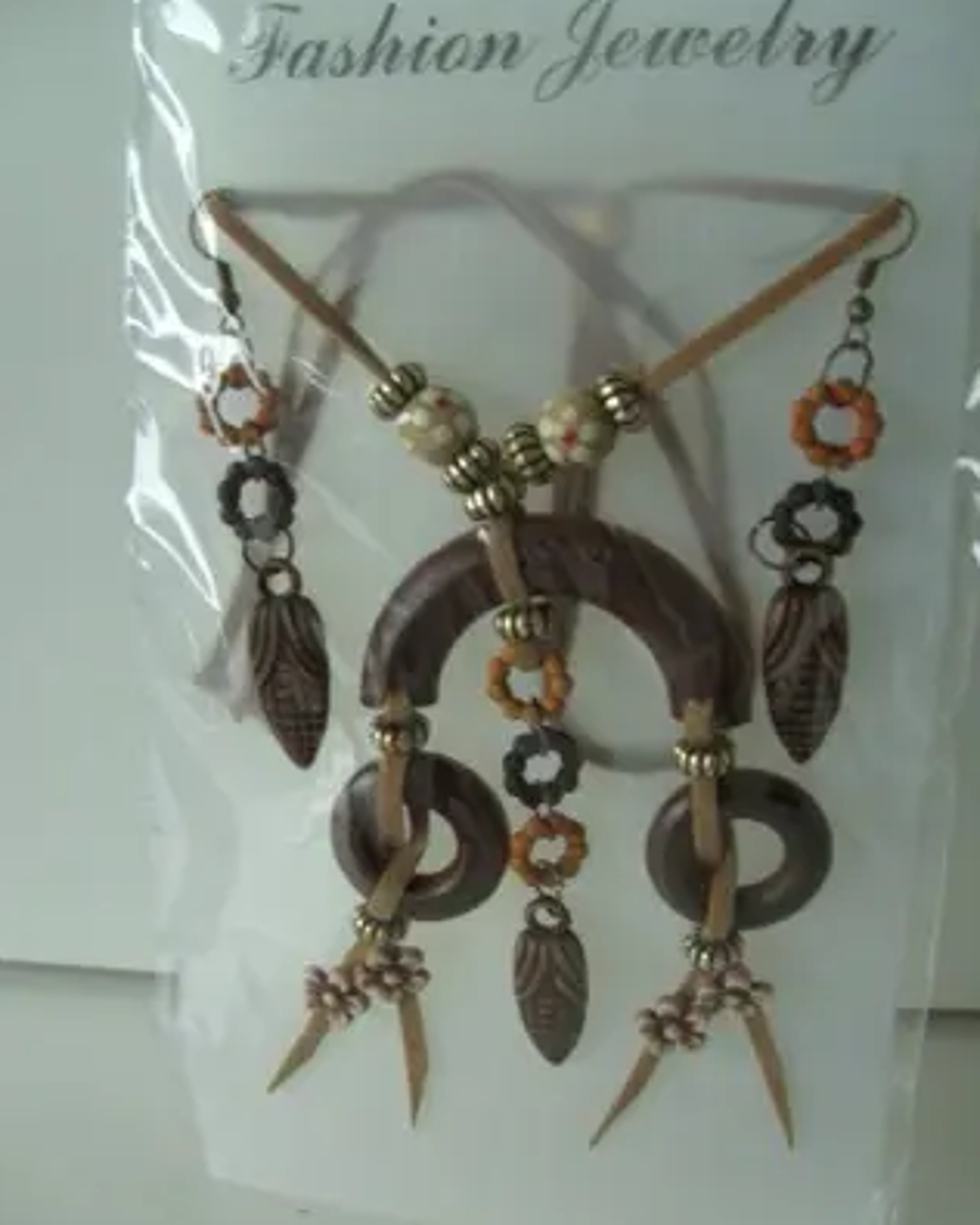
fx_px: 1414
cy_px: 628
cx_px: 490
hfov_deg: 38.2
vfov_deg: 46.8
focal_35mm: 39
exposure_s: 1/59
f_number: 2.8
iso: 100
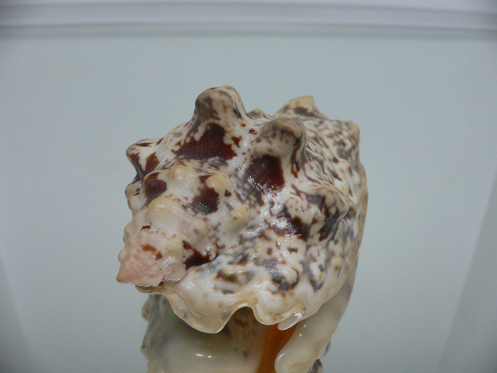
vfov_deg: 40.7
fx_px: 503
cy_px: 186
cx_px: 248
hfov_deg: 52.6
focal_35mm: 35
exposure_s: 1/60
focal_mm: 4.6
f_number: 2.8
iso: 200
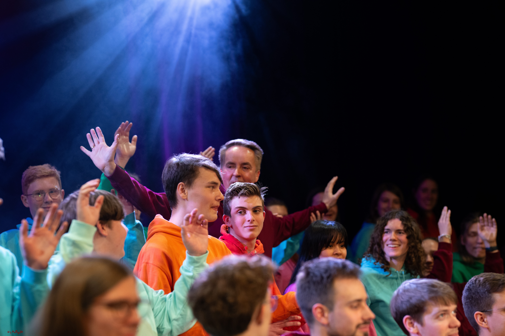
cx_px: 252
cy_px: 168
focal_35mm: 85
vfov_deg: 16.1
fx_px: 1192
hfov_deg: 23.9
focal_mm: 85
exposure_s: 1/320
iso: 1250
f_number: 2.2
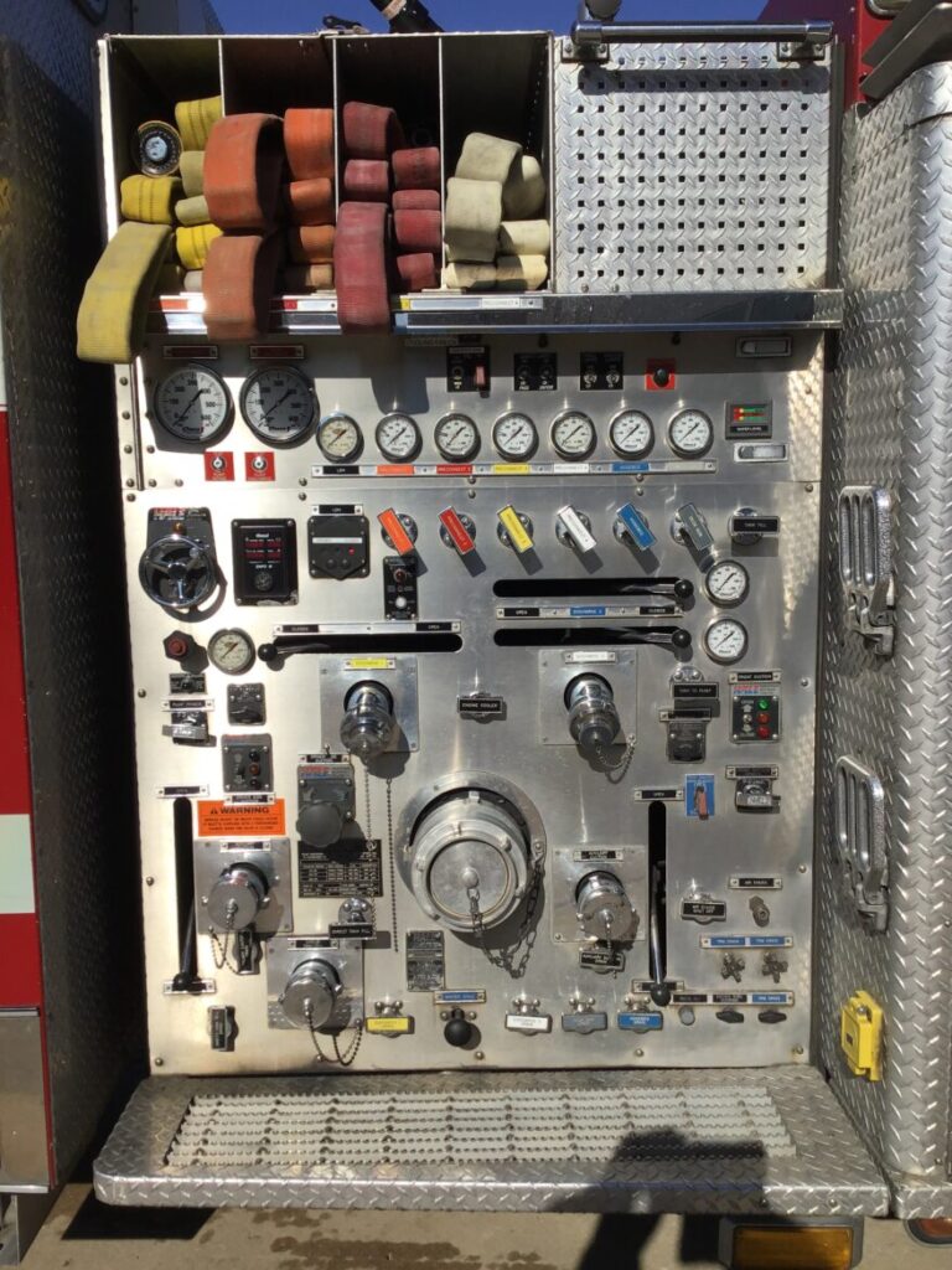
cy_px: 635
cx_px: 476
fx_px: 1137
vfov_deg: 58.4
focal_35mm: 31
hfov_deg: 45.4
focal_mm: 3.3
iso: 25
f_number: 2.4
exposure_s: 1/3021
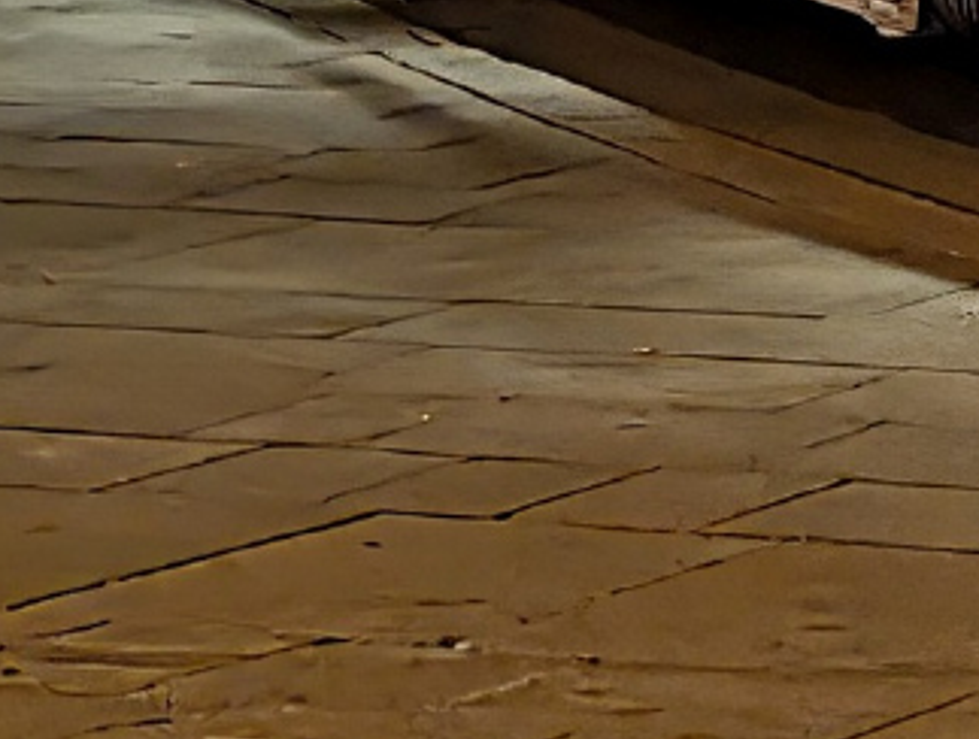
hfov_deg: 9.7
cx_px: 1564
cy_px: -641
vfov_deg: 7.3
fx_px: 5586
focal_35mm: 197
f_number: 1.68
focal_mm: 6.9
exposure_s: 1/19.5
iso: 138
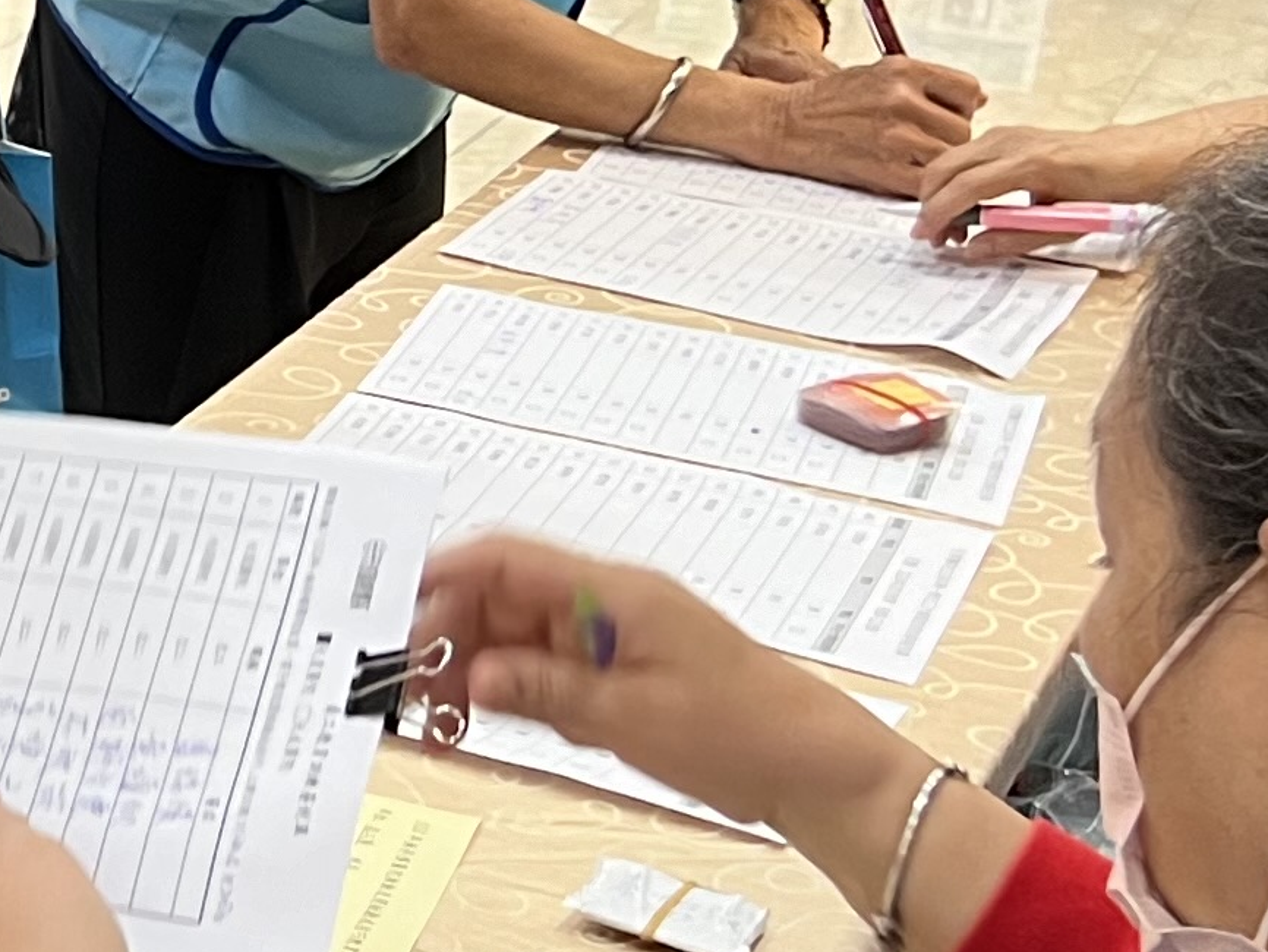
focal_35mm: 121
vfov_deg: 12.2
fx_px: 4434
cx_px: -1157
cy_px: 233
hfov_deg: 14.1
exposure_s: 1/60
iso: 100
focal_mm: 5.7
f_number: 1.5
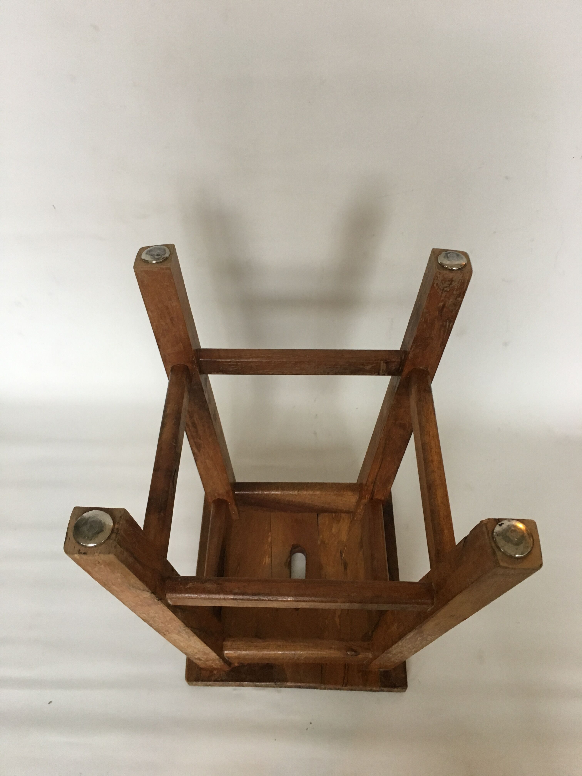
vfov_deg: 61.7
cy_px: 388
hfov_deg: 48.2
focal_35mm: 29
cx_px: 291
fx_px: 650
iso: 160
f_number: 2.2
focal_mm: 4.15
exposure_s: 1/33
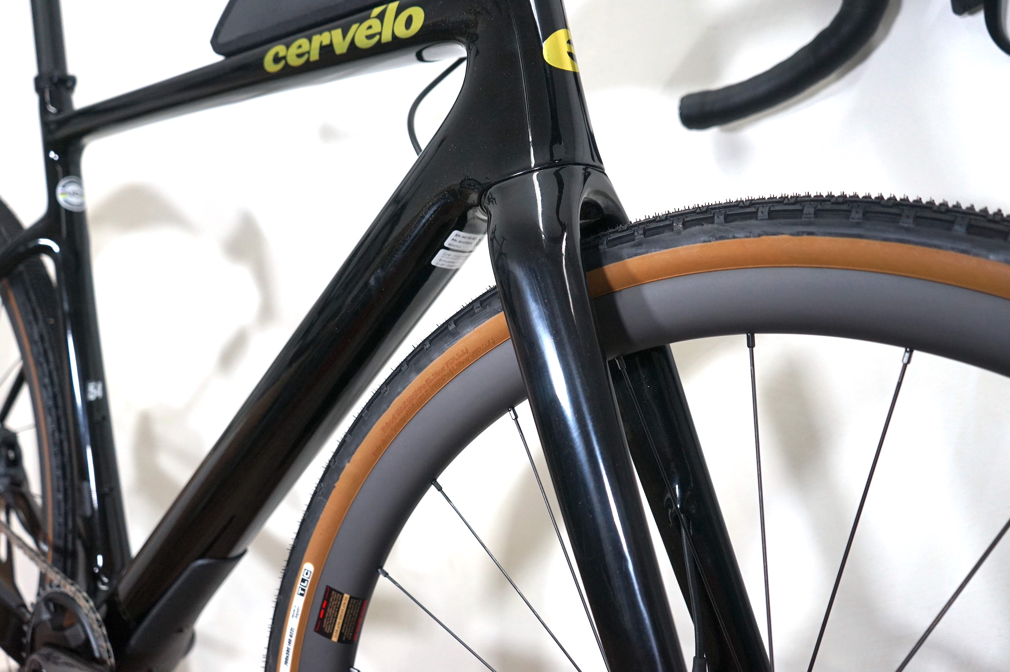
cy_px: 336
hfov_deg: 58.8
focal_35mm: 32
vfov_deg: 41.0
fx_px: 897
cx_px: 505
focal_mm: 32
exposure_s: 1/160
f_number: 4
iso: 1000
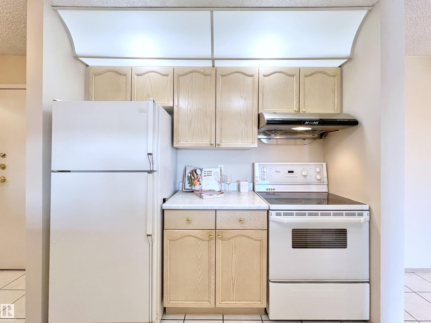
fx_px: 162
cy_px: 162
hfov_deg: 106.2
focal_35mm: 13
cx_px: 216
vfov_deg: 89.9
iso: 200
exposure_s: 1/120
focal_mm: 1.57
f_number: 1.8
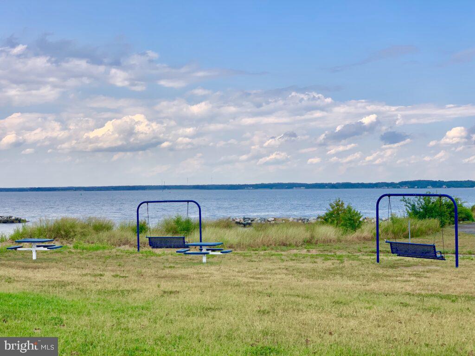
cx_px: 238
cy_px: 178
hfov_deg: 36.8
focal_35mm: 52
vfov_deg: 28.0
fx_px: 714
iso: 16
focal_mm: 6
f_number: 2.4
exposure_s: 1/705
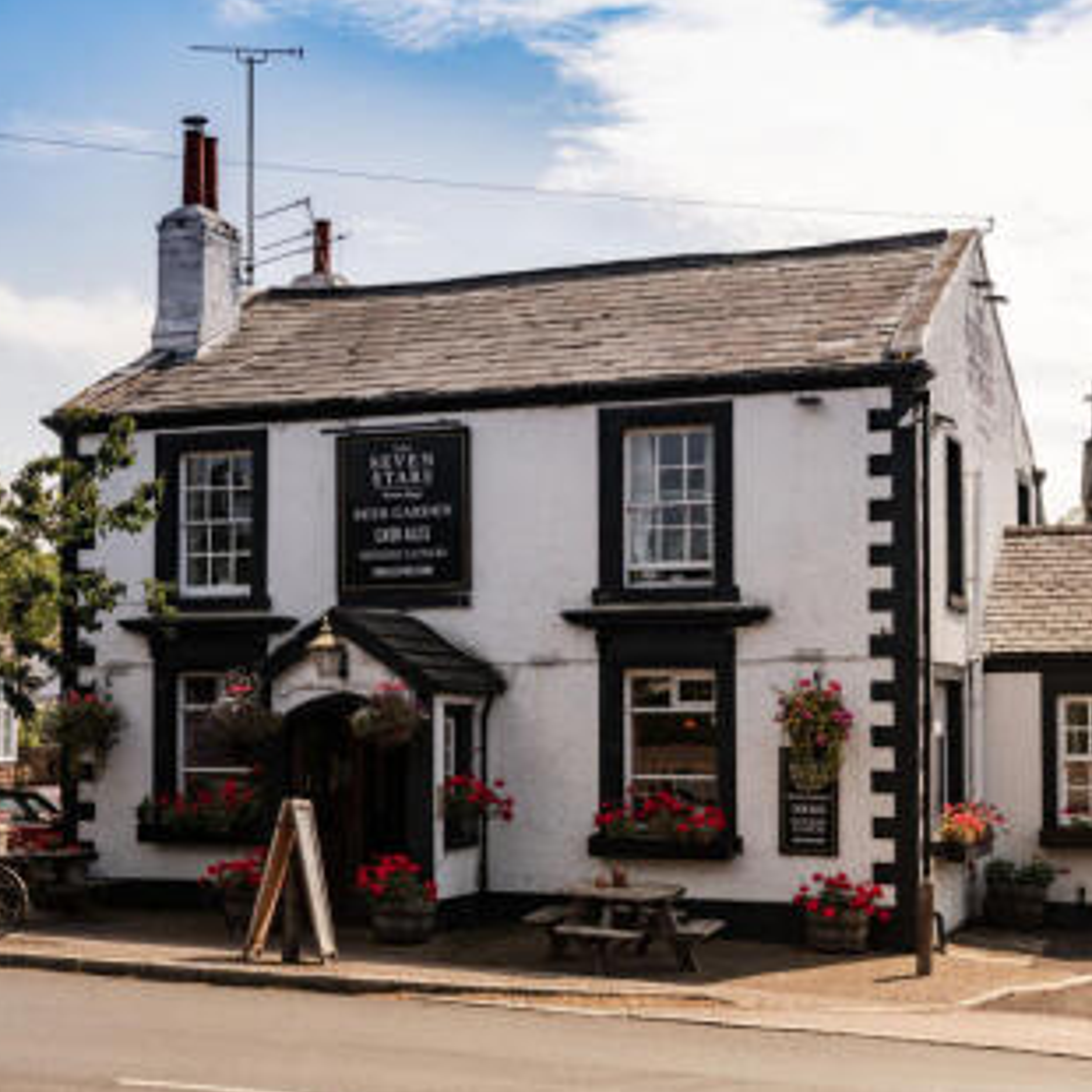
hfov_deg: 28.2
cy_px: 544
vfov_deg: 28.6
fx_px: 2141
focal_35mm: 60
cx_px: 275
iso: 200
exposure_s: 1/800
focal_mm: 46
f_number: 8
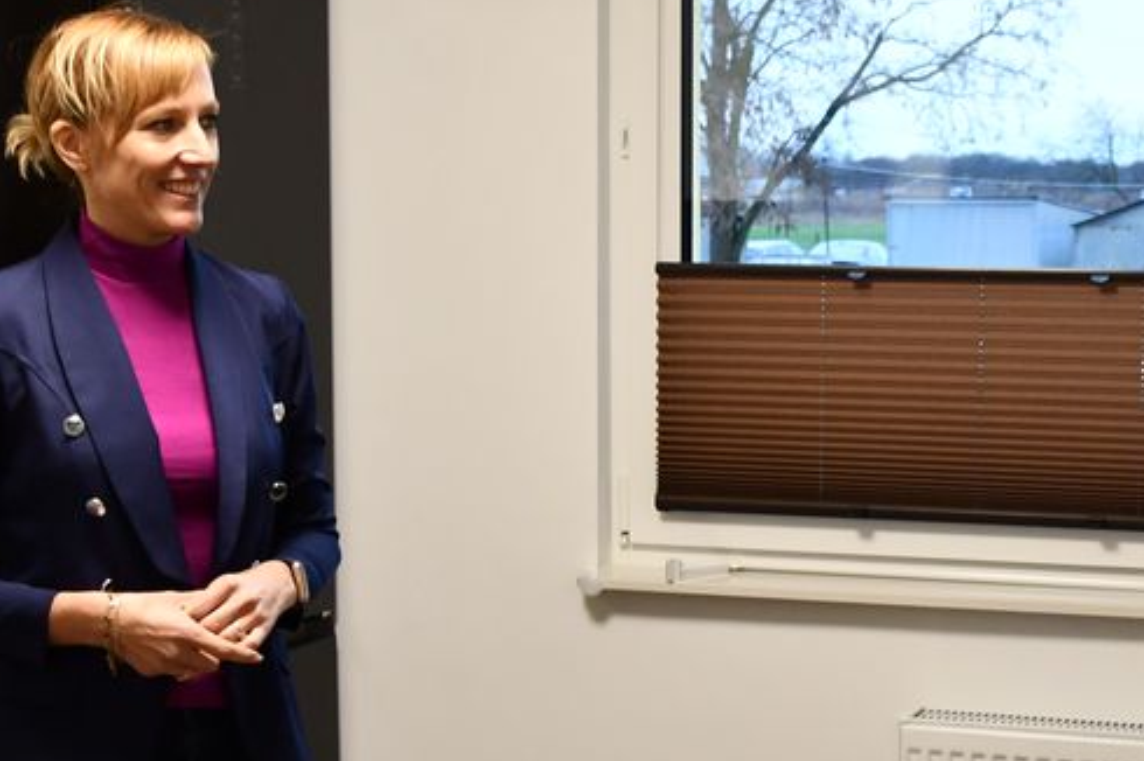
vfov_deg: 16.8
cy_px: 547
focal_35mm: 81
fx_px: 2572
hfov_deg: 24.9
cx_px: 782
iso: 1400
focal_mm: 21
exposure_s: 1/125
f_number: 3.5
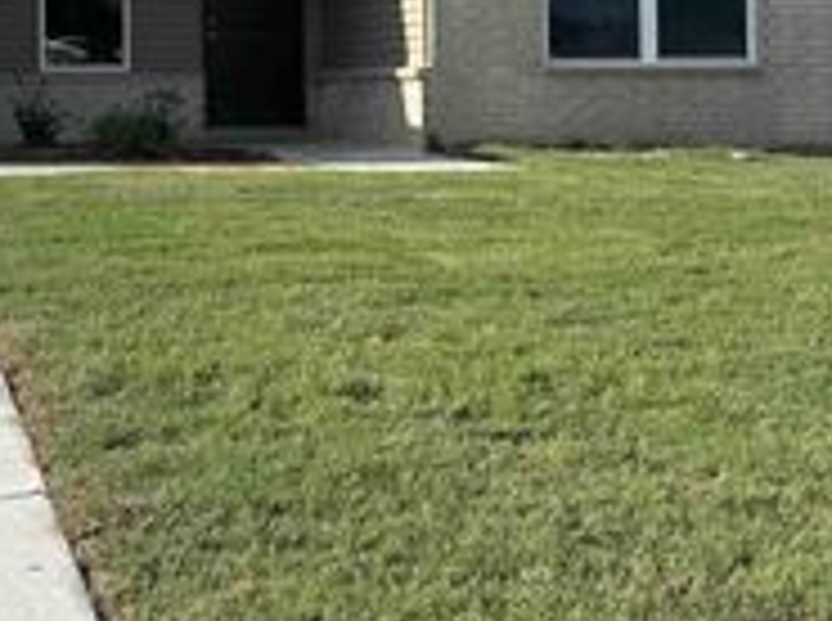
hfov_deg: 28.0
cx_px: -13
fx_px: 1559
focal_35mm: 65
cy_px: 45
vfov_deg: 21.9
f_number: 1.78
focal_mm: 6.86
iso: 80
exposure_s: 1/5263
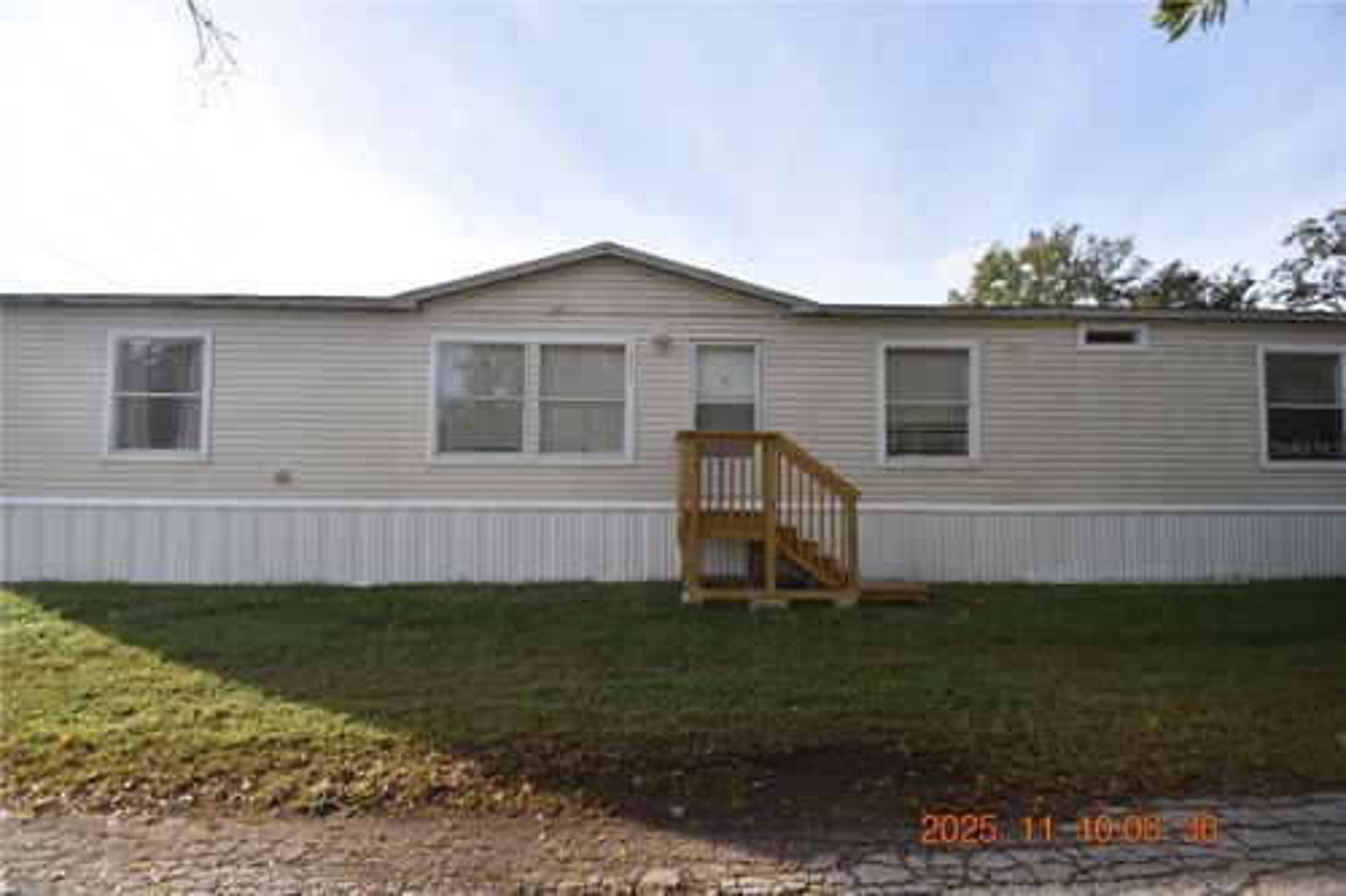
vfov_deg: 77.3
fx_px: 561
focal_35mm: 15
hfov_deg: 100.4
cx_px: 673
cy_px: 448
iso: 800
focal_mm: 10
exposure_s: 1/4000
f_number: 3.5
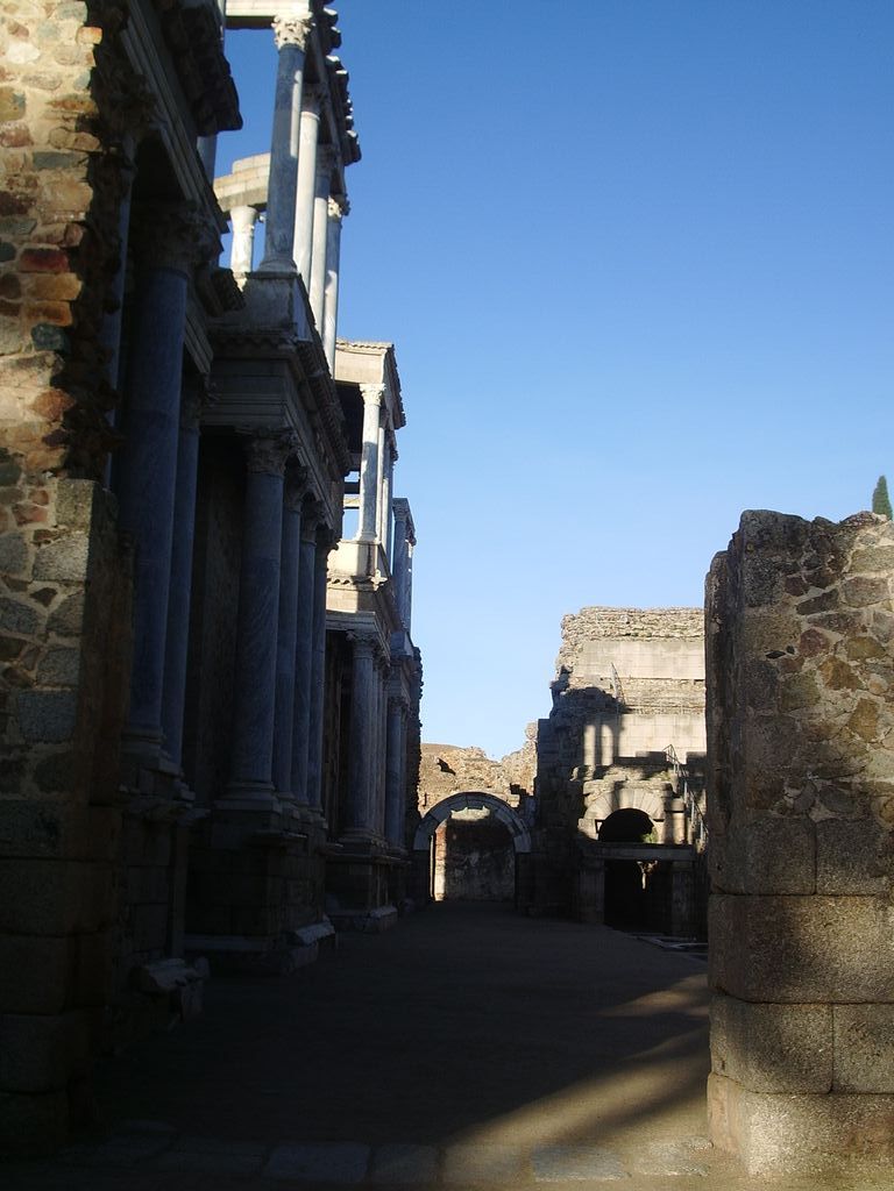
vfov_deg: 45.8
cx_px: 447
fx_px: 1412
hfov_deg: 35.1
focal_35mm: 41
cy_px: 596
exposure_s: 1/250
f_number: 4.6
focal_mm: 6.8
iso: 50
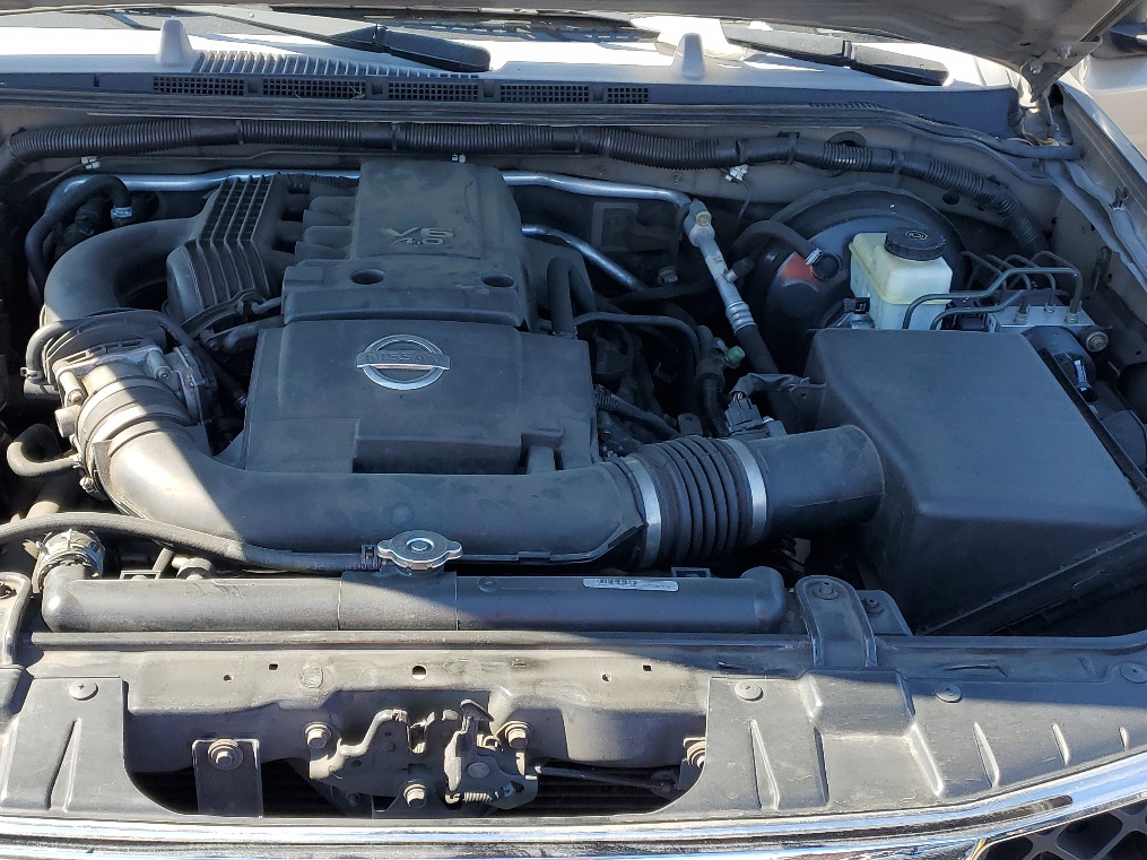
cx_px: 444
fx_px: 1358
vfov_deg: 35.1
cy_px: 362
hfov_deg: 45.5
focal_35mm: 41
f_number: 1.5
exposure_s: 1/556
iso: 50
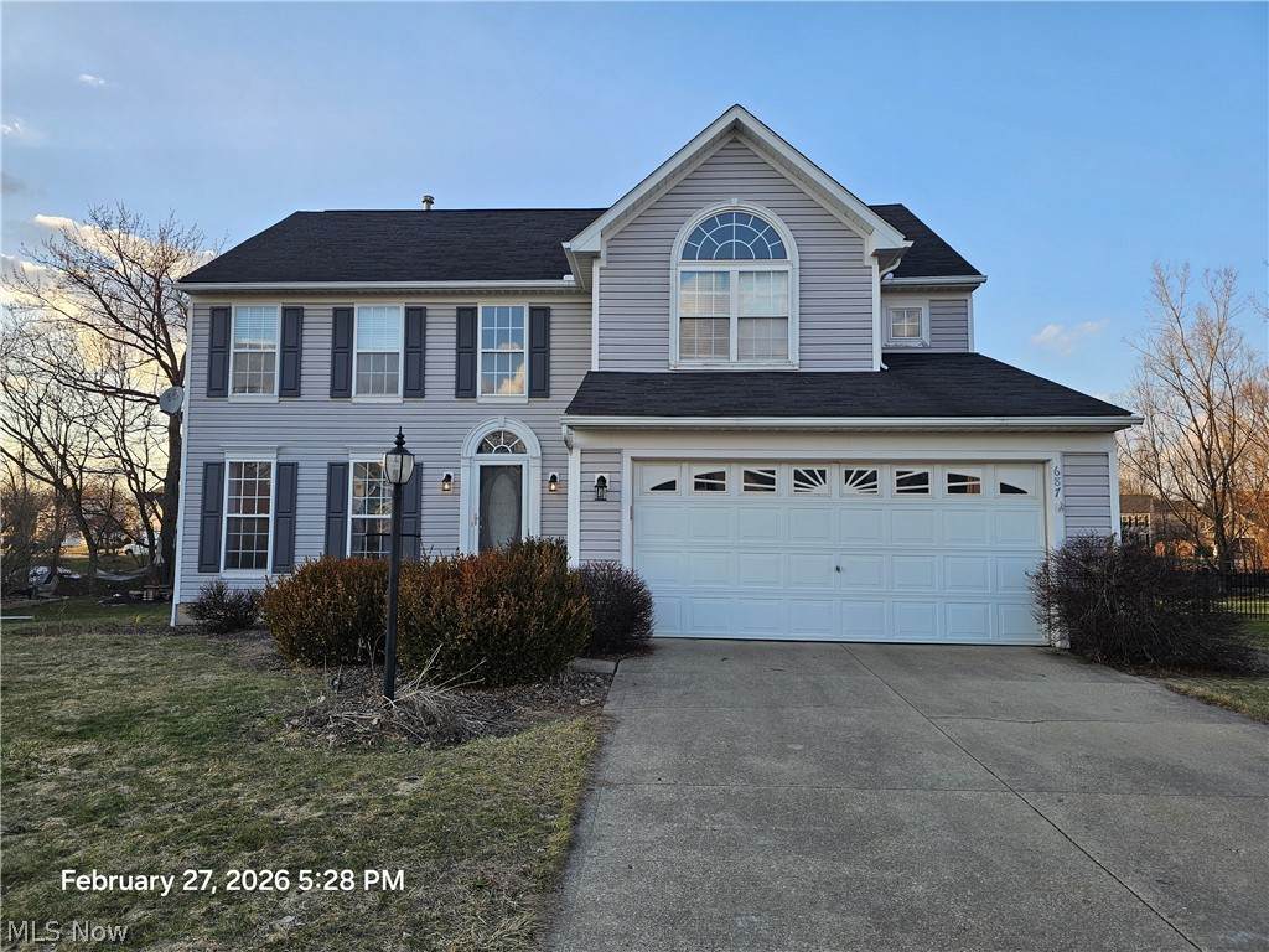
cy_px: 476
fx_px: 843
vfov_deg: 58.9
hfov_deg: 73.9
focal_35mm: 23
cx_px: 634
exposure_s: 1/146
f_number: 1.7
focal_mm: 6.3
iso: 10
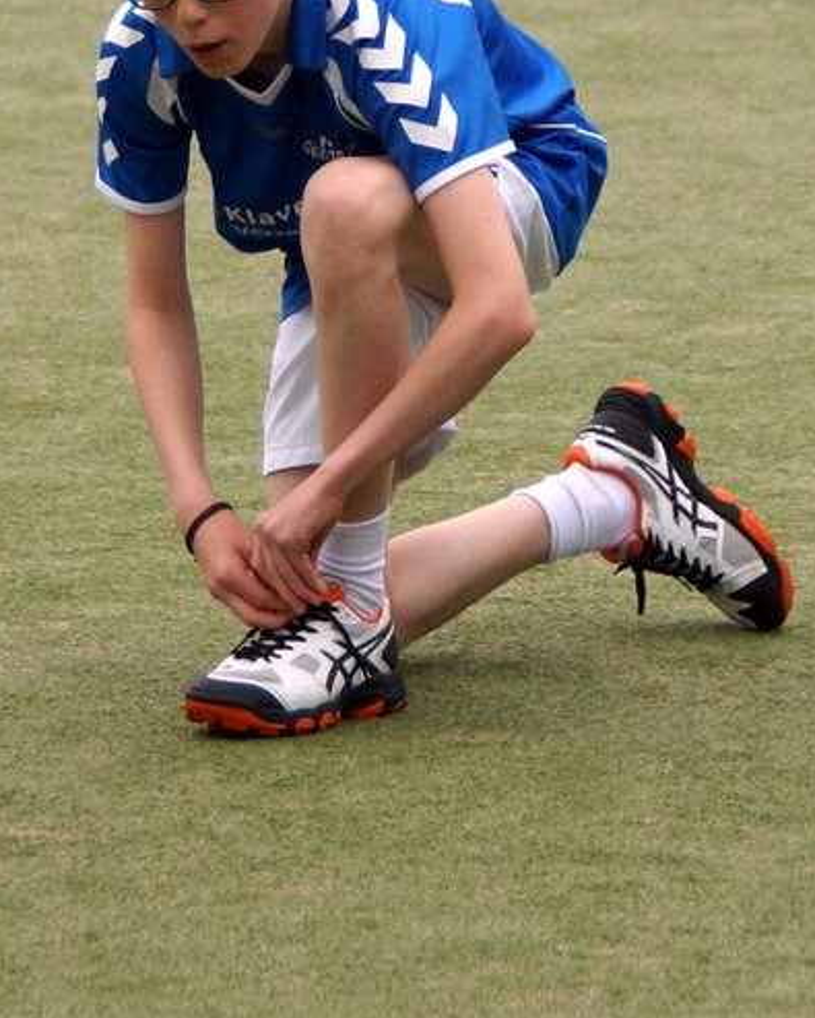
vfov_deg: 7.3
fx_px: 7922
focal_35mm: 263
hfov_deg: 5.9
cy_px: 81
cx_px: 156
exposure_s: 1/800
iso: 640
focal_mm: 90
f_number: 5.6
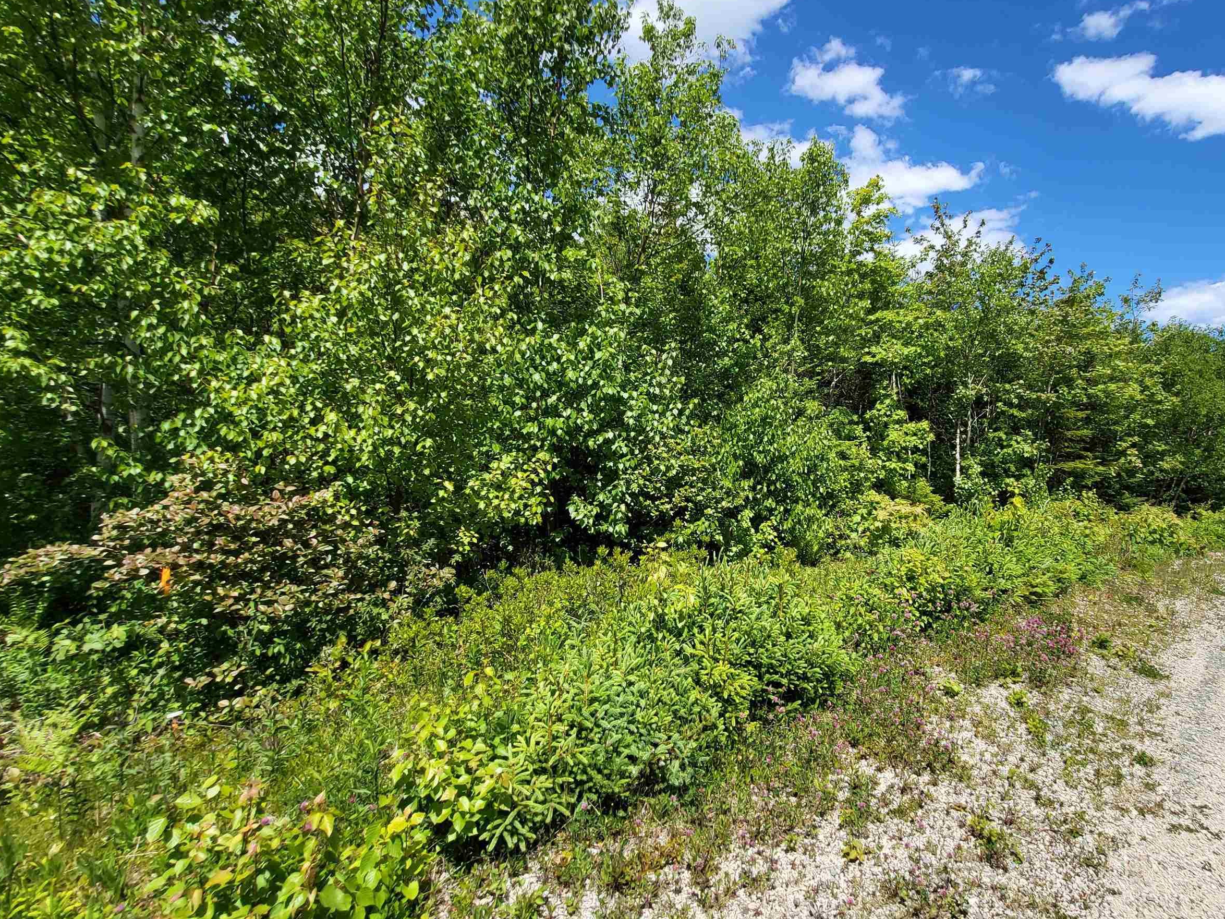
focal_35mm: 17
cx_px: 746
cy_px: 402
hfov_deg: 89.6
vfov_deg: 74.4
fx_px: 602
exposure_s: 1/1099
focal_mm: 1.74
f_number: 2.2
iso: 32
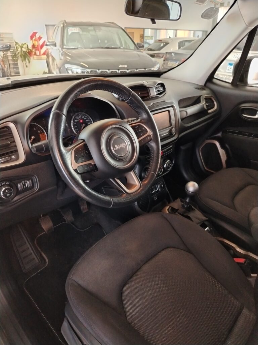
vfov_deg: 71.6
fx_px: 239
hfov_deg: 56.8
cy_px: 172
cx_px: 129
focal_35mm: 24
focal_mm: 5.25
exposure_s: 1/25
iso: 1484
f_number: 1.75
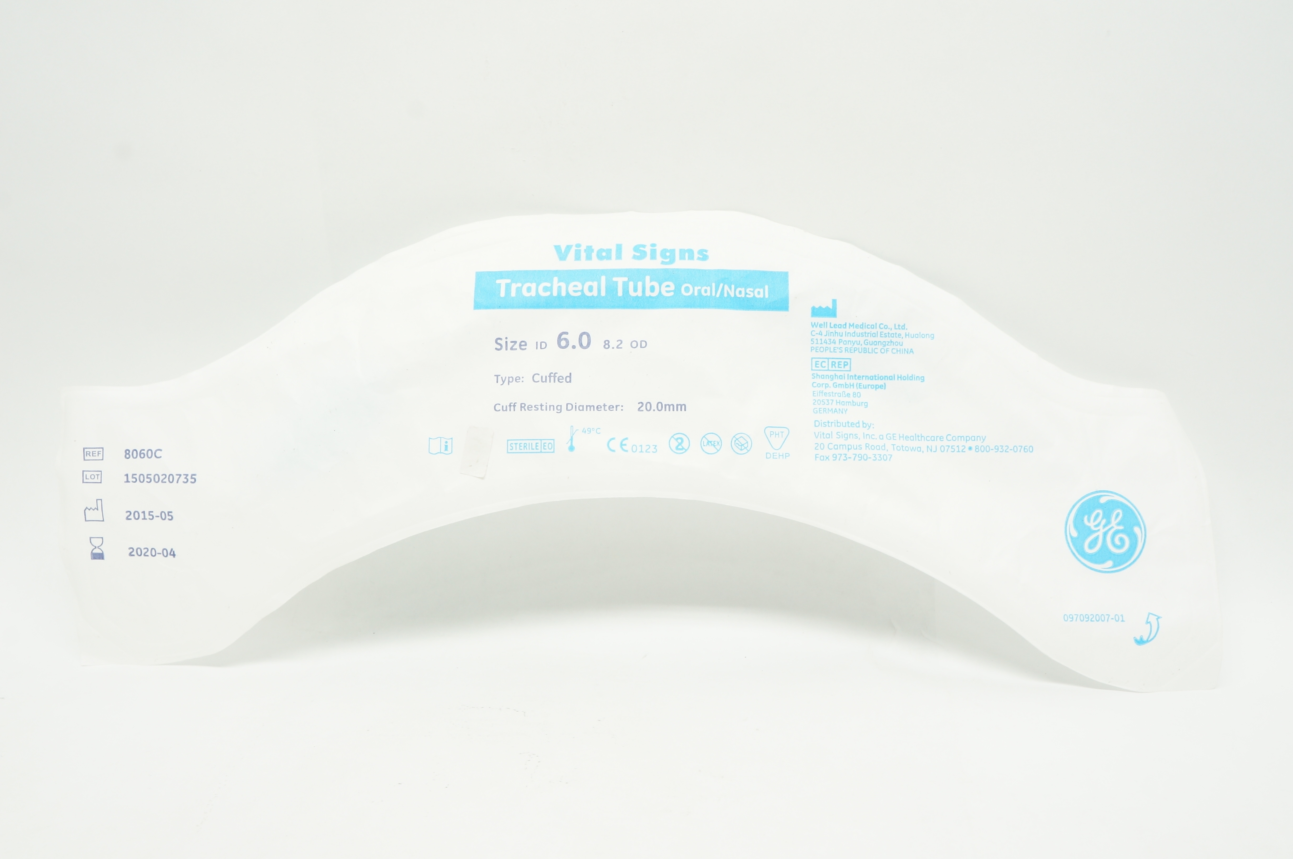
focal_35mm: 33
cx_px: 646
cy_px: 430
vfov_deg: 39.9
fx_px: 1184
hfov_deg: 57.3
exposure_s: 1/15
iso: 400
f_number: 11
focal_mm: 22
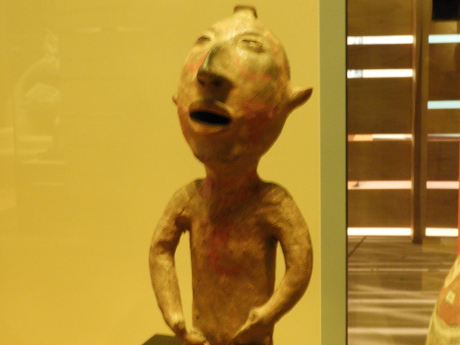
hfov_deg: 34.9
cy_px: 172
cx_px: 230
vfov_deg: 26.6
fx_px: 731
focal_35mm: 55
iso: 800
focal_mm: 9.9
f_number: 4
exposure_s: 1/2.5
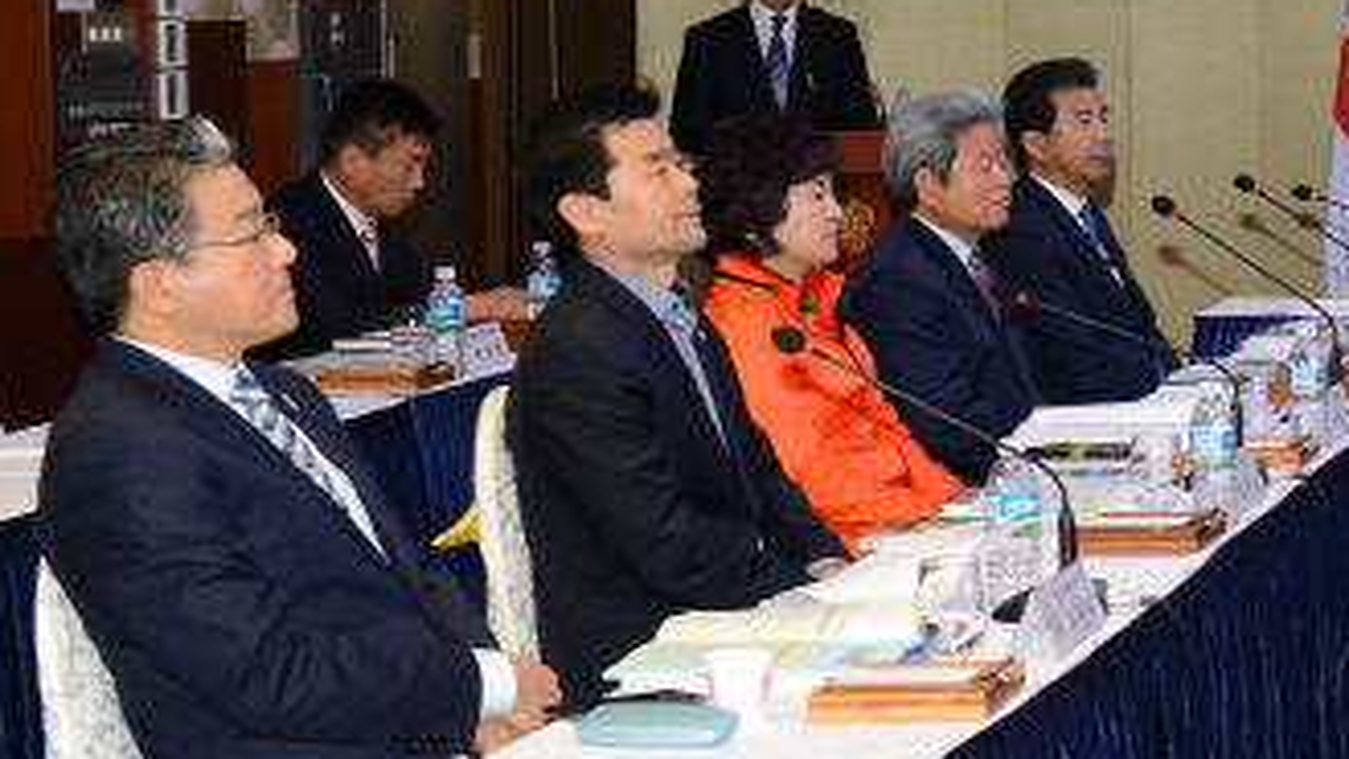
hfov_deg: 17.7
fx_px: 3827
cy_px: 201
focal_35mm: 107
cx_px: 2079
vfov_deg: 11.3
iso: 2000
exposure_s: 1/60
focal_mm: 32
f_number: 7.1
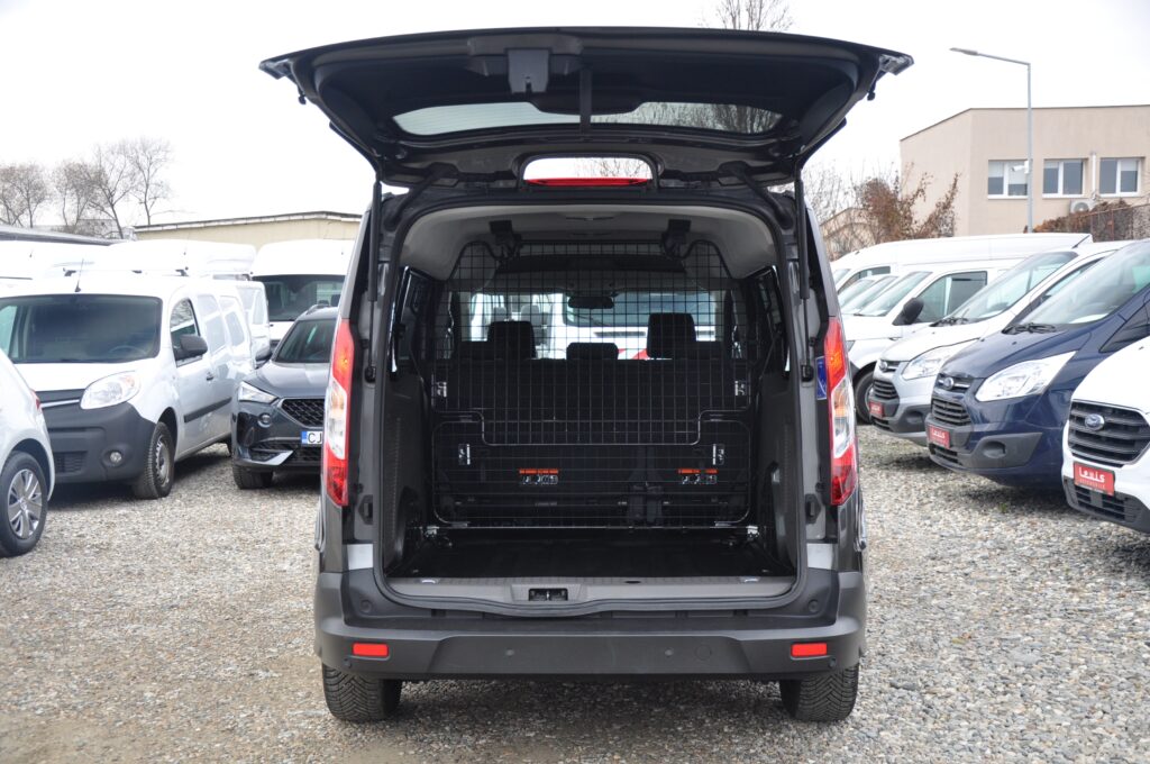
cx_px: 575
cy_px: 382
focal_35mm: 42
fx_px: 1340
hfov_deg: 46.5
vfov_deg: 31.8
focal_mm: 28
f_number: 5
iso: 500
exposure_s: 1/100
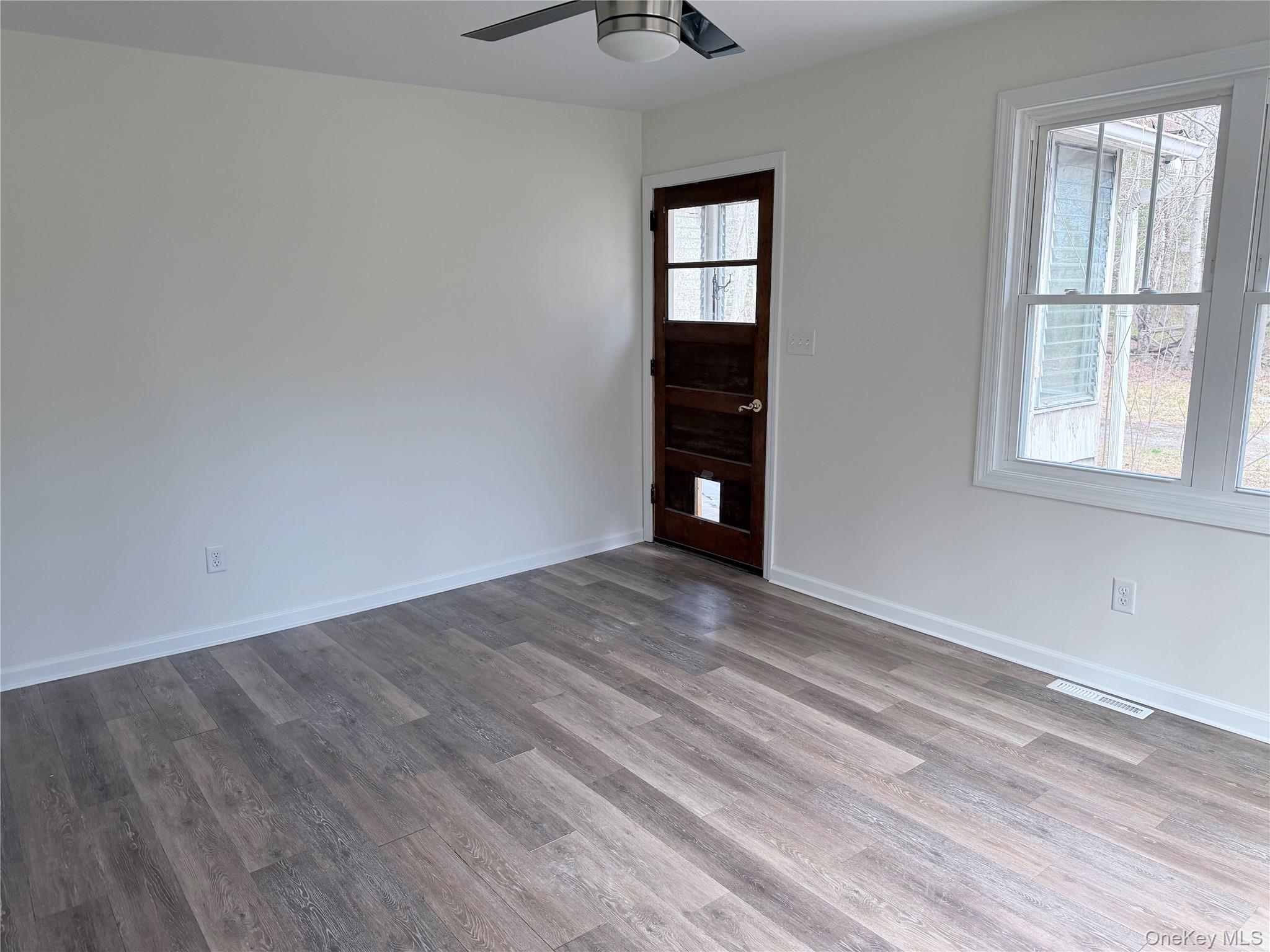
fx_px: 881
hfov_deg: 71.6
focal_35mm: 24
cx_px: 635
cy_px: 476
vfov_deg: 56.8
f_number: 1.78
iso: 160
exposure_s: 1/217
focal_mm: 6.76
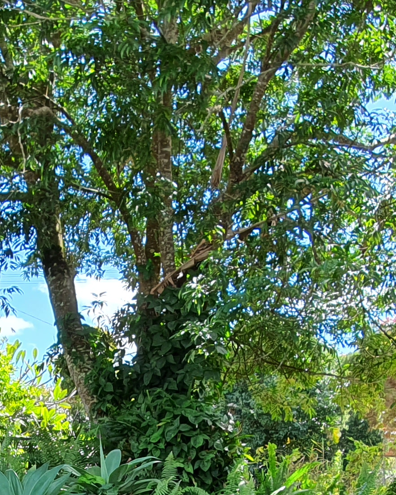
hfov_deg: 28.4
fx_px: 776
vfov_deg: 32.8
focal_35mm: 53
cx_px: 118
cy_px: 483
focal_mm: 1.8
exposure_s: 1/125
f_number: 2.2
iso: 50
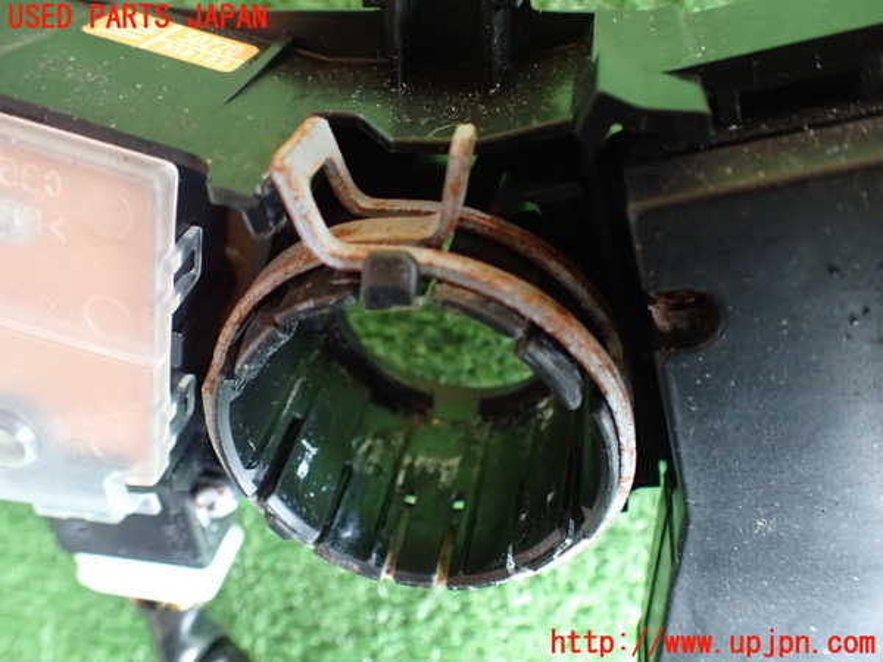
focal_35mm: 30
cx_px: 442
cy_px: 331
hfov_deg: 60.0
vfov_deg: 46.8
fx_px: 765
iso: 1000
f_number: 2.3
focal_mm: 5.4
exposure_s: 1/30
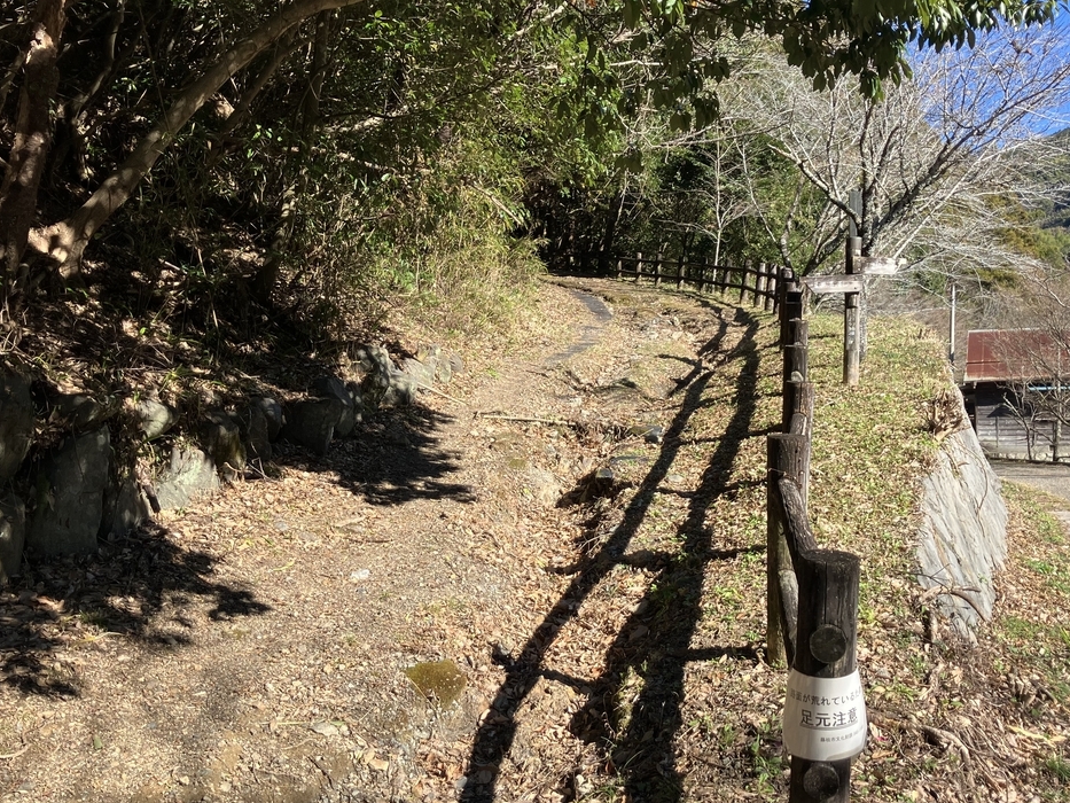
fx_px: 1113
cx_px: 576
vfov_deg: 39.7
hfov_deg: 51.3
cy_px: 385
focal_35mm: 36
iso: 32
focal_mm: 3.99
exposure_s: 1/665
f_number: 1.8
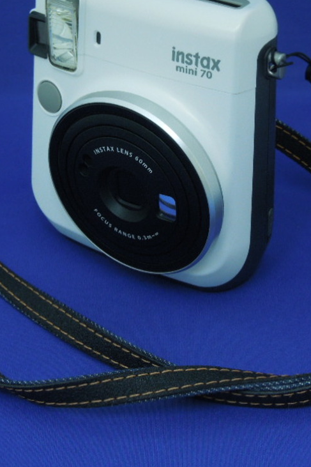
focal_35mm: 82
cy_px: 182
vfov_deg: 24.7
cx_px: 165
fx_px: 1063
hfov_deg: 16.6
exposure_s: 1/50
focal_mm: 8.7
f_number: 4
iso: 320
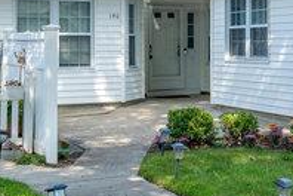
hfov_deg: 24.3
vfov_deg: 16.8
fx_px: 659
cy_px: 48
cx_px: 265
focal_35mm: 81
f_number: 5.6
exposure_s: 1/200
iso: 200
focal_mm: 16
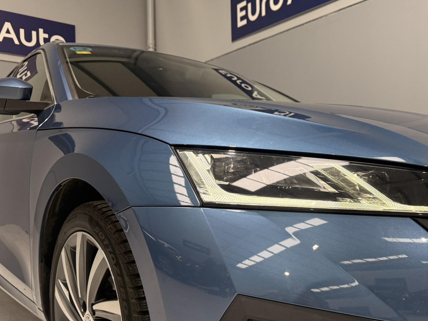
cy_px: 217
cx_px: 239
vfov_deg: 39.1
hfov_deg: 51.2
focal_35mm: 36
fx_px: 445
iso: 200
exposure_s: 1/64
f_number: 1.78
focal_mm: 6.76
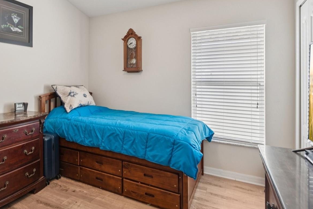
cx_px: 128
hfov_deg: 77.8
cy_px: 81
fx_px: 191
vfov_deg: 56.7
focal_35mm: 22
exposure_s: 1/20
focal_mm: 16
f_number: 8
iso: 400
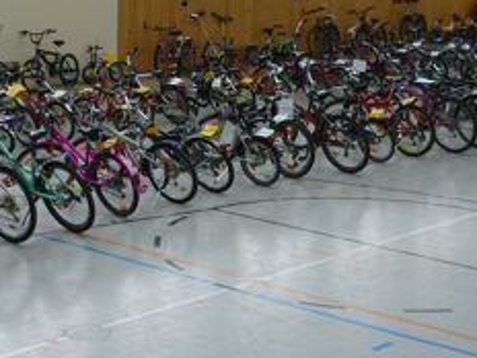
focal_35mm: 91
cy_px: 78
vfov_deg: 16.1
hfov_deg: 21.5
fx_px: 1254
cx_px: 191
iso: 80
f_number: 2.8
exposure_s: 1/30
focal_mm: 5.5
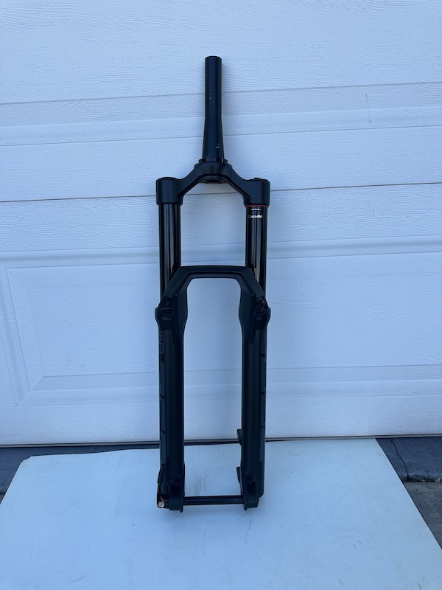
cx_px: 221
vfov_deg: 71.6
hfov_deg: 56.8
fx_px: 409
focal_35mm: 24
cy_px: 295
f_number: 1.78
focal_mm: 6.86
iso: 80
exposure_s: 1/580
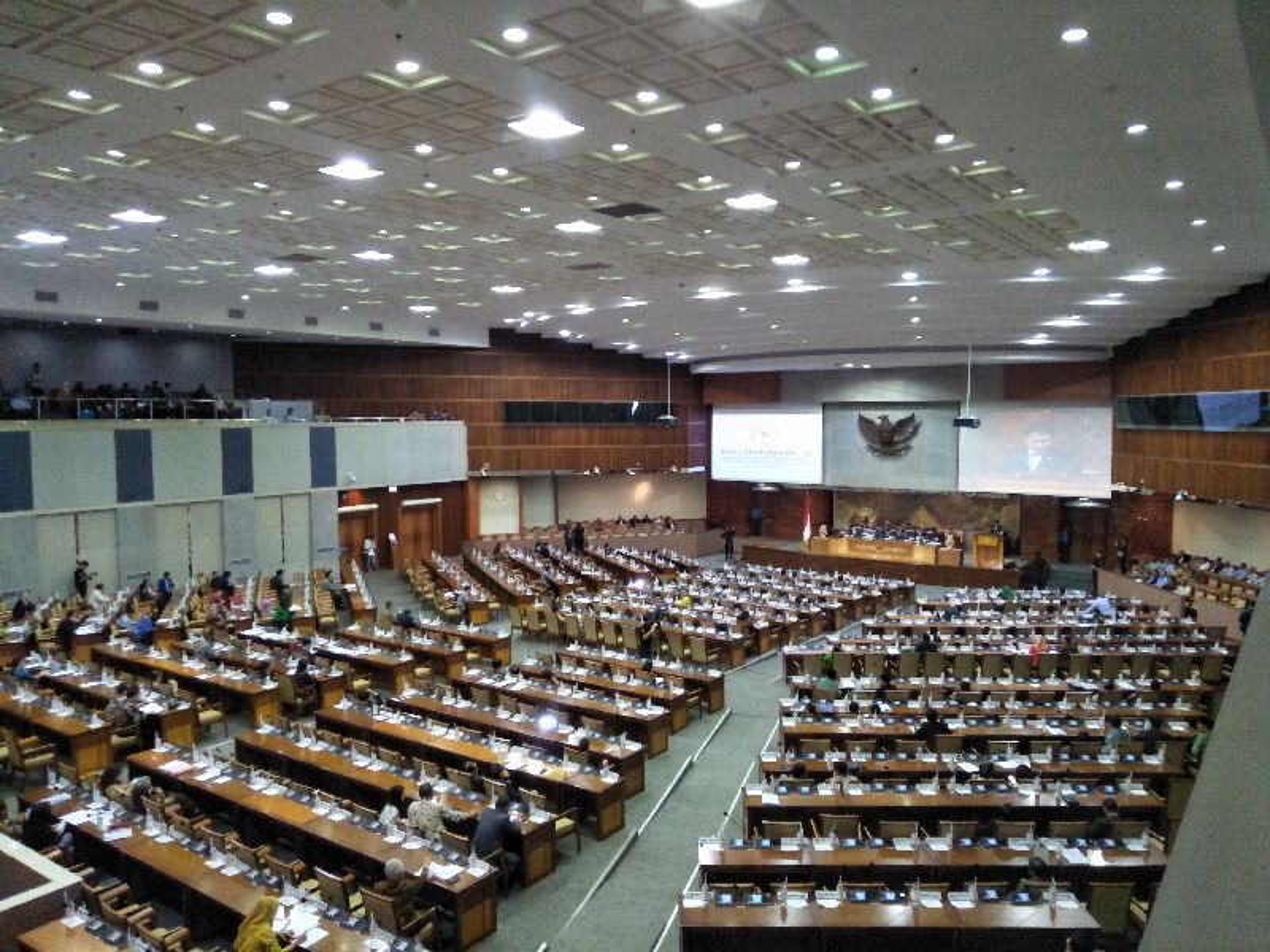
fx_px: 734
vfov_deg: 66.0
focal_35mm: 20
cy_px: 476
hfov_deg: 81.7
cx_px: 635
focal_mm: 3.46
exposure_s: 1/33
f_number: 2.2
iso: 540
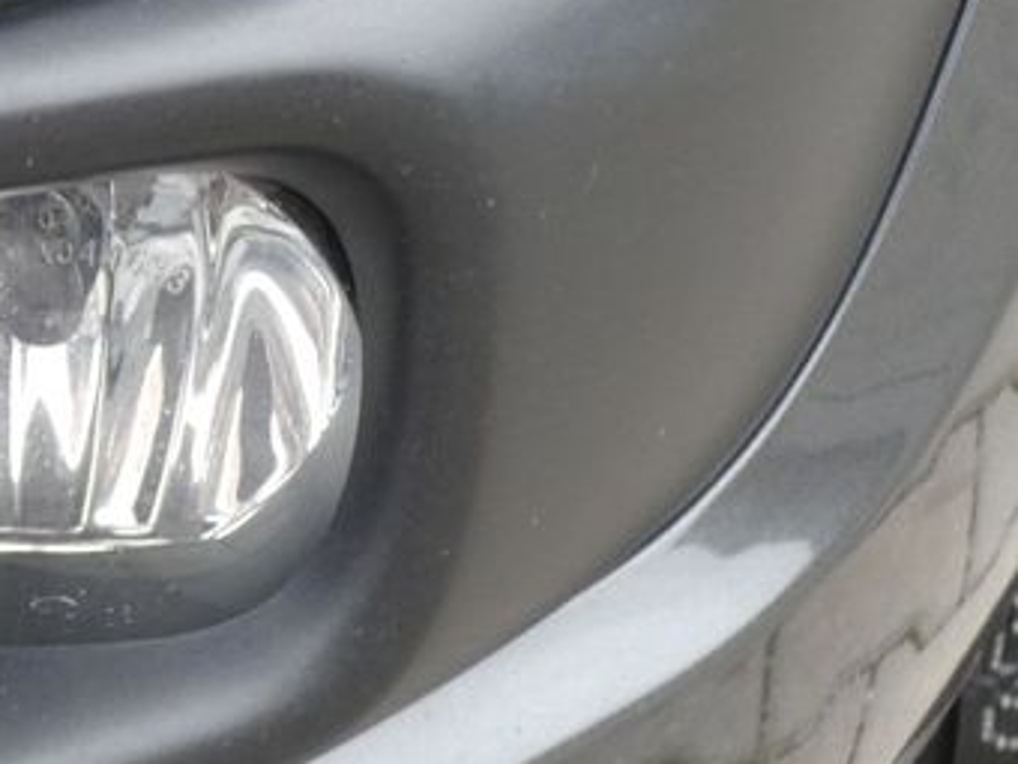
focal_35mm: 199
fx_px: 5852
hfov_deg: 9.9
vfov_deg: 7.5
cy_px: 195
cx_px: 18
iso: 250
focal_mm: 11.9
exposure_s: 1/80
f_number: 5.6
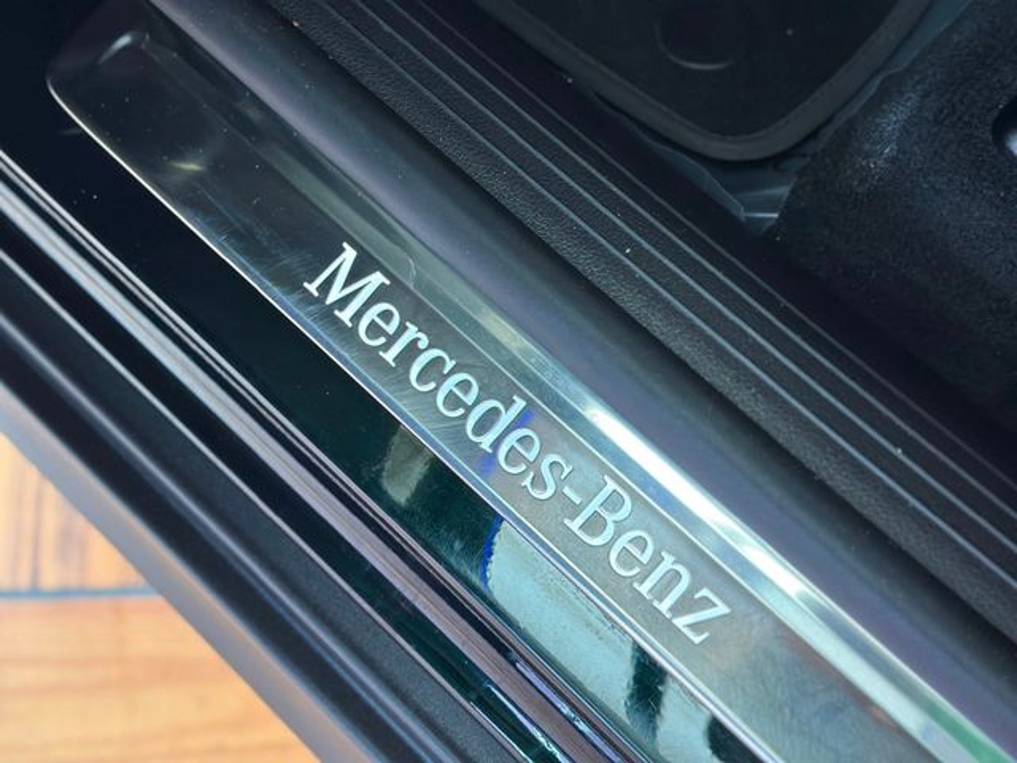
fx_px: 1410
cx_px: 508
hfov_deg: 39.7
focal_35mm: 48
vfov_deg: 30.3
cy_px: 382
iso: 200
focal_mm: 6.86
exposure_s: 1/120
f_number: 1.78
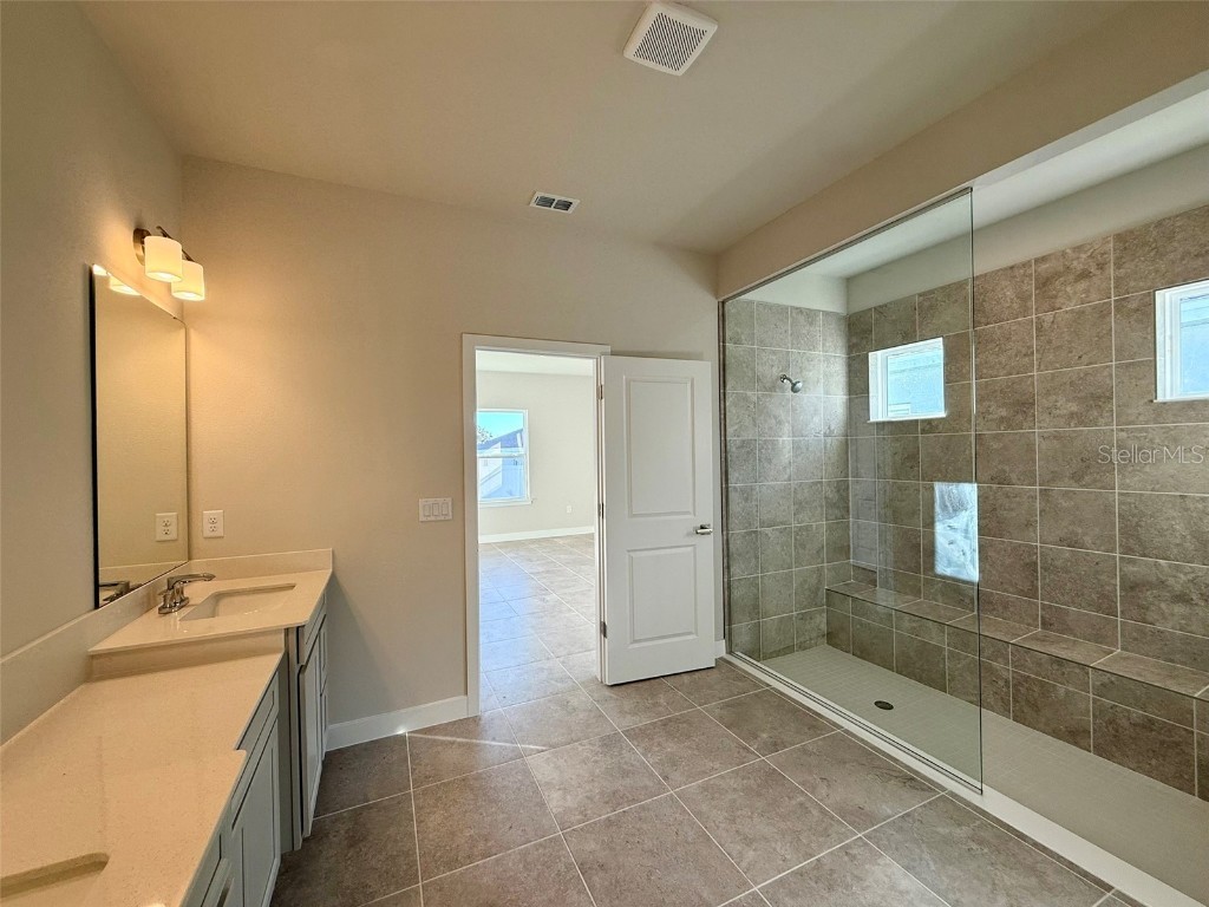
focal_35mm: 14
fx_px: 489
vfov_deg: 85.7
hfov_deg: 102.1
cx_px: 604
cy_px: 454
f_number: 2.2
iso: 64
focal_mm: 2.22
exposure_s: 1/164
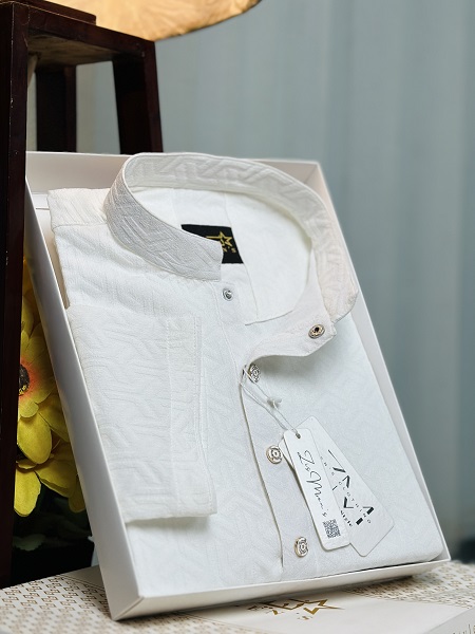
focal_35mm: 48
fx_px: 878
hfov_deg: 30.3
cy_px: 317
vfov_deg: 39.7
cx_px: 238
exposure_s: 1/190
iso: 80
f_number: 1.78
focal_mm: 6.86
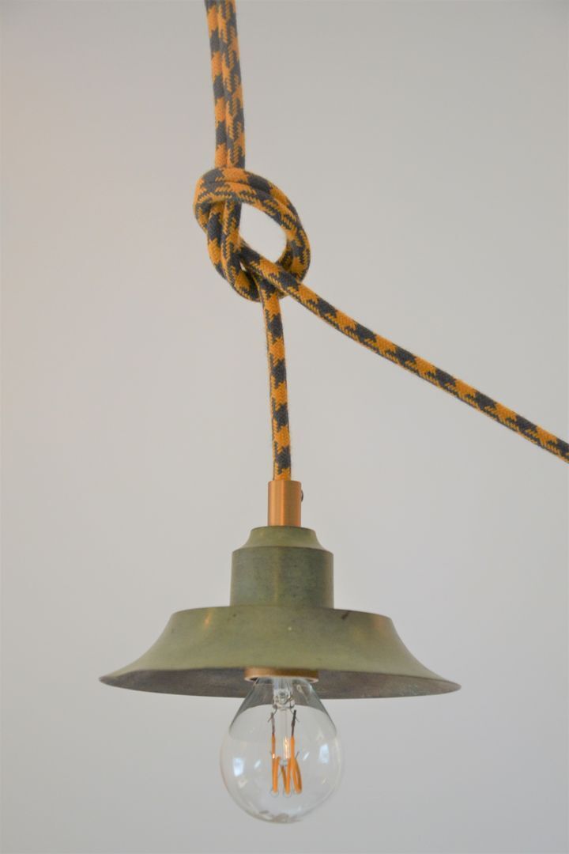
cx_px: 284
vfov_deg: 21.9
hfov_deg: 14.7
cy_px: 427
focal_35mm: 93
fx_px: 2205
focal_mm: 62
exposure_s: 1/125
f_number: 5.3
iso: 900
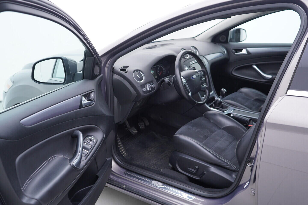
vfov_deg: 36.9
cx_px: 154
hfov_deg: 53.1
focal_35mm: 36
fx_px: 308
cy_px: 102
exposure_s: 1/40
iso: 125
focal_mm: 24
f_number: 2.8
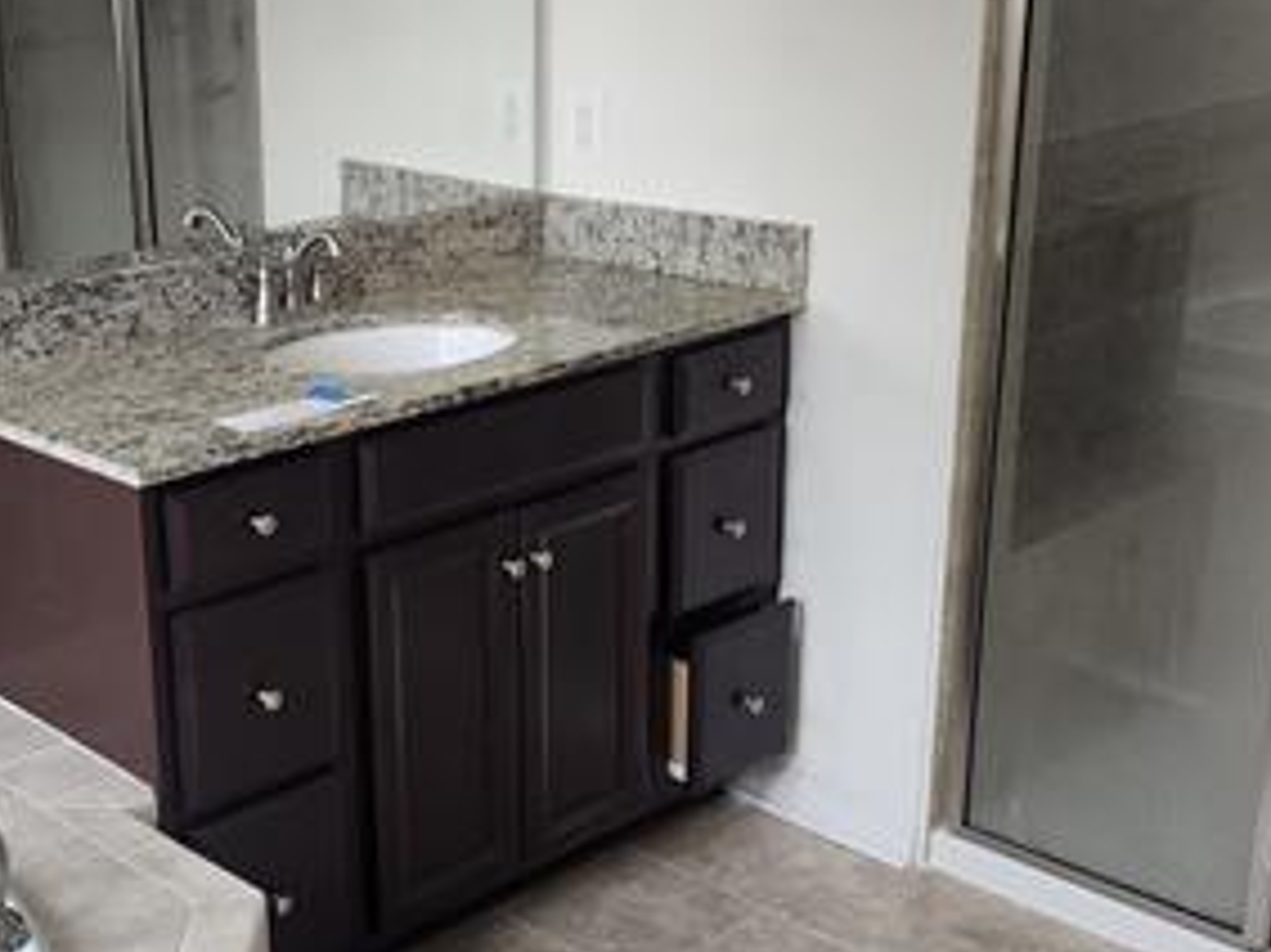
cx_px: 422
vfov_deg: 28.0
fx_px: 1908
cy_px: 503
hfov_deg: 36.5
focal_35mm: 52
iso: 250
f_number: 1.8
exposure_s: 1/120
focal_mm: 6.4
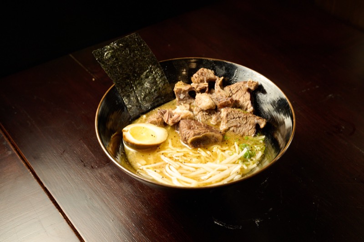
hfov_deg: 36.9
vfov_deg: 25.0
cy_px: 121
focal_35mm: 54
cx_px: 182
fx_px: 546
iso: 1600
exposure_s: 1/50
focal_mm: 54
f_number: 7.1
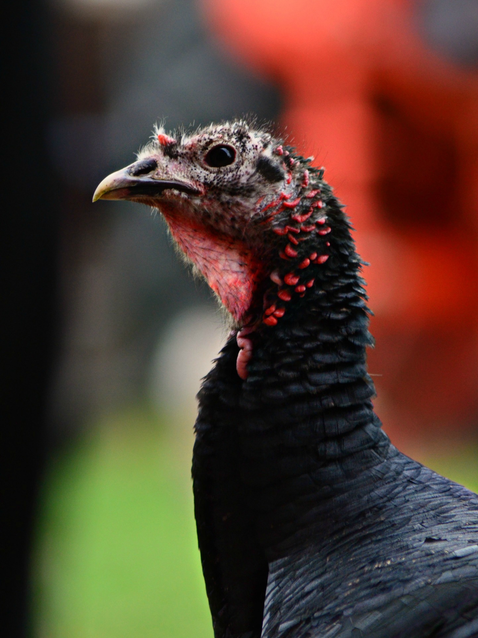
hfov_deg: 3.0
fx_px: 9025
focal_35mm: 490
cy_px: 315
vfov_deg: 4.0
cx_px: 239
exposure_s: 1/500
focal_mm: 300
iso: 1800
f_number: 5.6
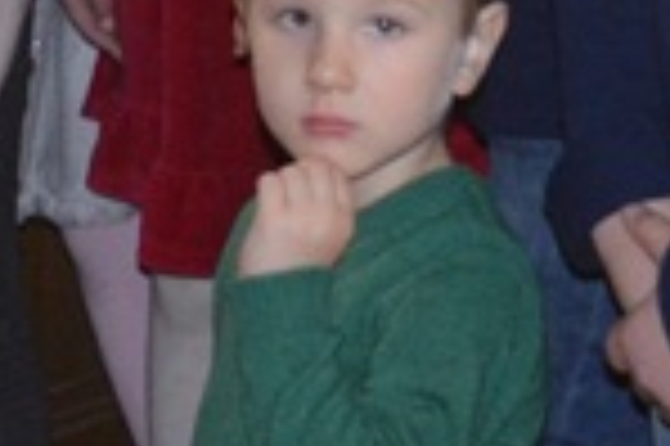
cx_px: 445
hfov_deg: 8.7
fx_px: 4414
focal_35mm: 237
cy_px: -928
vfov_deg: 5.4
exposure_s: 1/60
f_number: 3
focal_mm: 23
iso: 1100
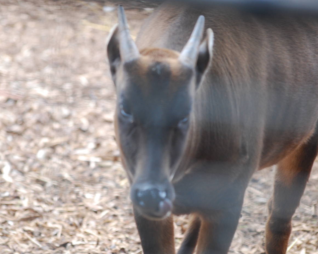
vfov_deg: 4.7
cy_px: 144
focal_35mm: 330
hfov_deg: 5.9
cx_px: 145
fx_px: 3105
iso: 400
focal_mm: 170
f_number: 4.8
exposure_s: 1/100
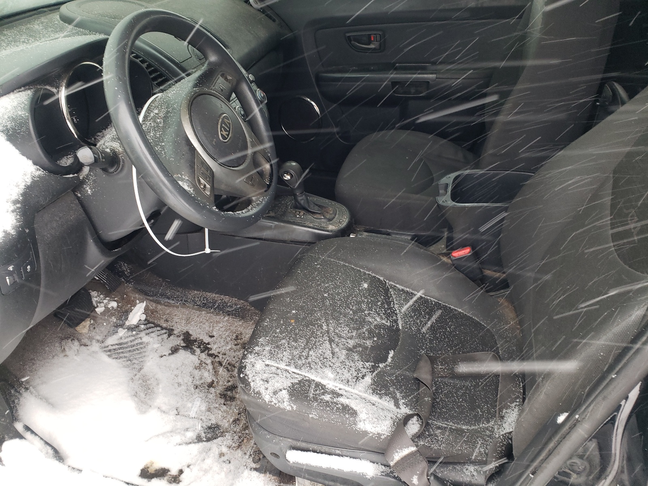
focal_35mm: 26
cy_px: 243
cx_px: 324
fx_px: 487
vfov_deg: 53.1
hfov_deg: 67.3
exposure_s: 1/50
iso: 125
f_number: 1.5
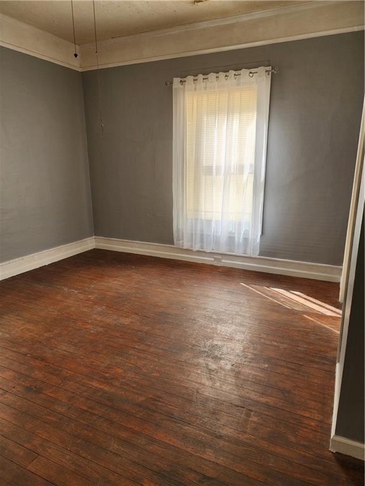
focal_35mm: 23
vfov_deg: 73.9
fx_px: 323
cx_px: 182
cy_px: 243
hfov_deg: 58.9
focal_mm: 6.4
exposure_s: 1/180
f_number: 1.8
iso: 80
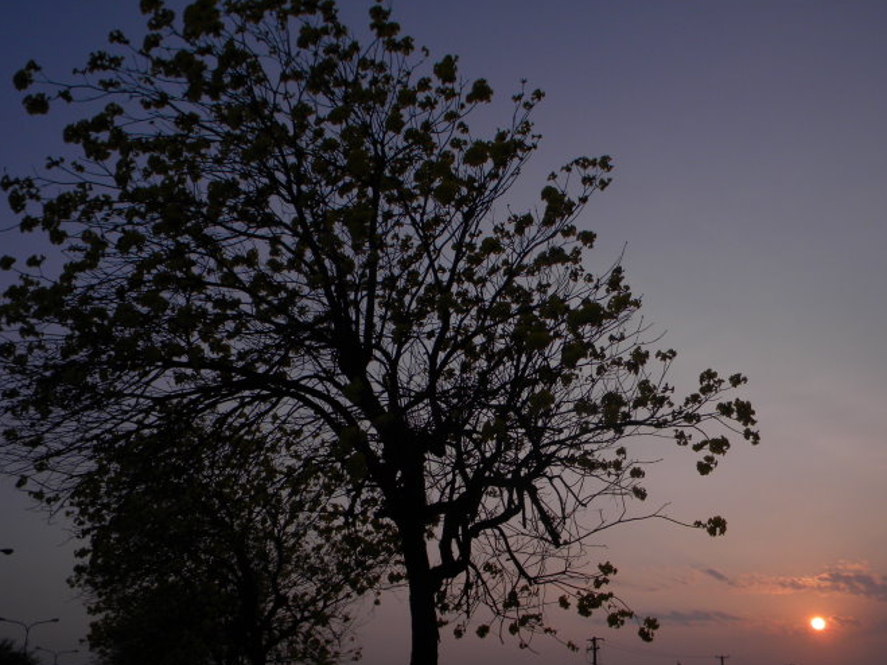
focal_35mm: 34
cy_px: 396
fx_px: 871
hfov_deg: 54.0
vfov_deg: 41.6
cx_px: 448
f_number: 7
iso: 80
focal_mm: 5
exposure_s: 1/438
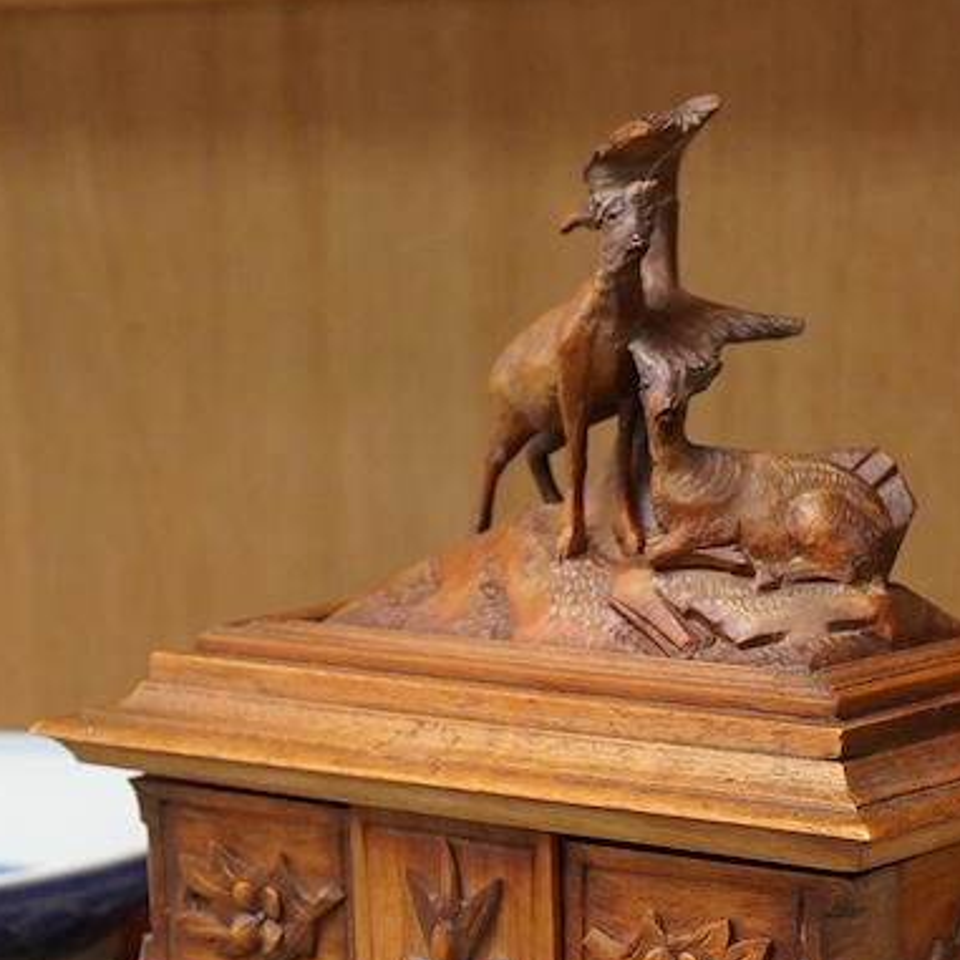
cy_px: 1044
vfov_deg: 15.0
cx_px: 648
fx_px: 3546
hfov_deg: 15.4
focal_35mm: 113
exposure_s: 1/160
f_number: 9
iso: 2500
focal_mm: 30
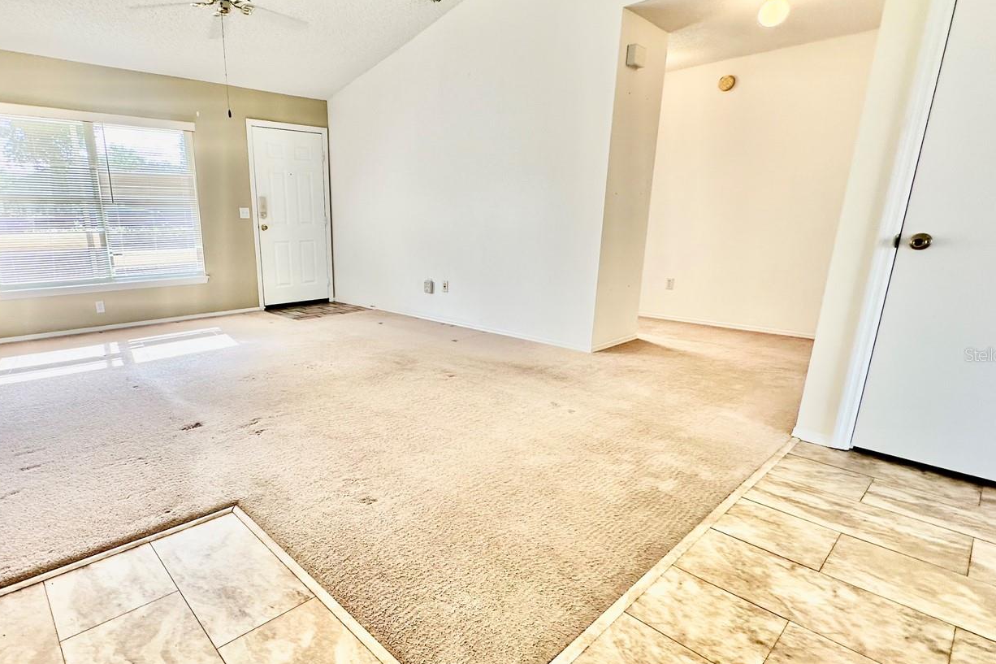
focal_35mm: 19
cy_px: 354
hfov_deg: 85.7
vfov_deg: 64.5
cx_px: 392
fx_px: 526
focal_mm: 2.22
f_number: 2.2
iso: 80
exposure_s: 1/120
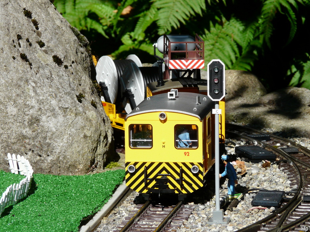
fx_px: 3063
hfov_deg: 5.8
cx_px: 159
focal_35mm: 342
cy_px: 118
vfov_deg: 4.3
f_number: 5.6
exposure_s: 1/500
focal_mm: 54.4
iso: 100
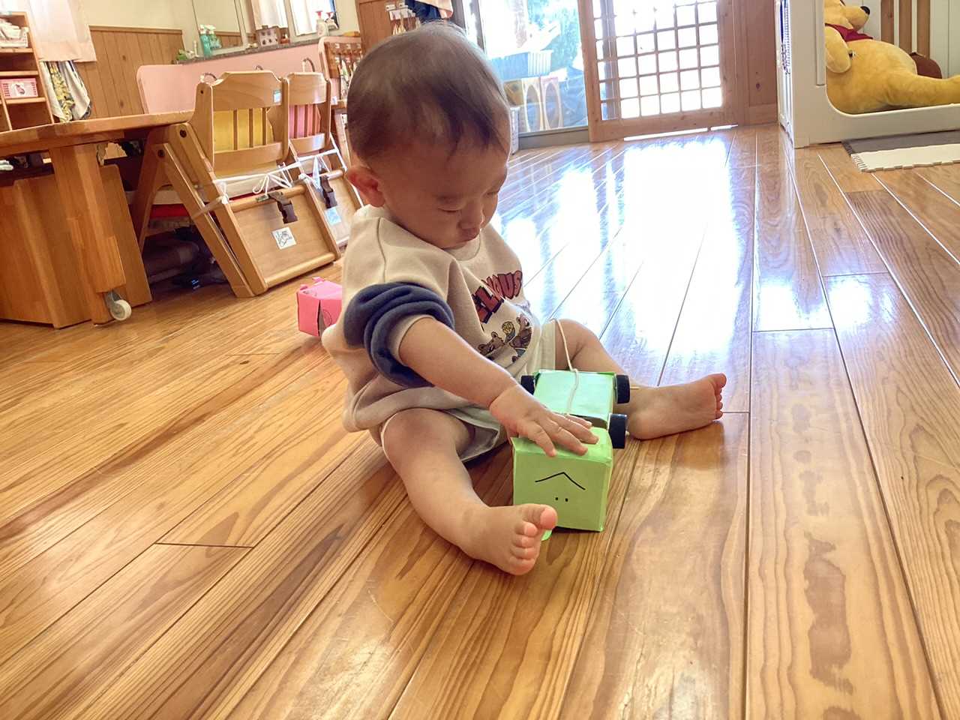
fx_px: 860
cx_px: 480
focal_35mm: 31
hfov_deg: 58.4
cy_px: 360
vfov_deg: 45.4
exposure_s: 1/60
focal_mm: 3.3
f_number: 2.4
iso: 50
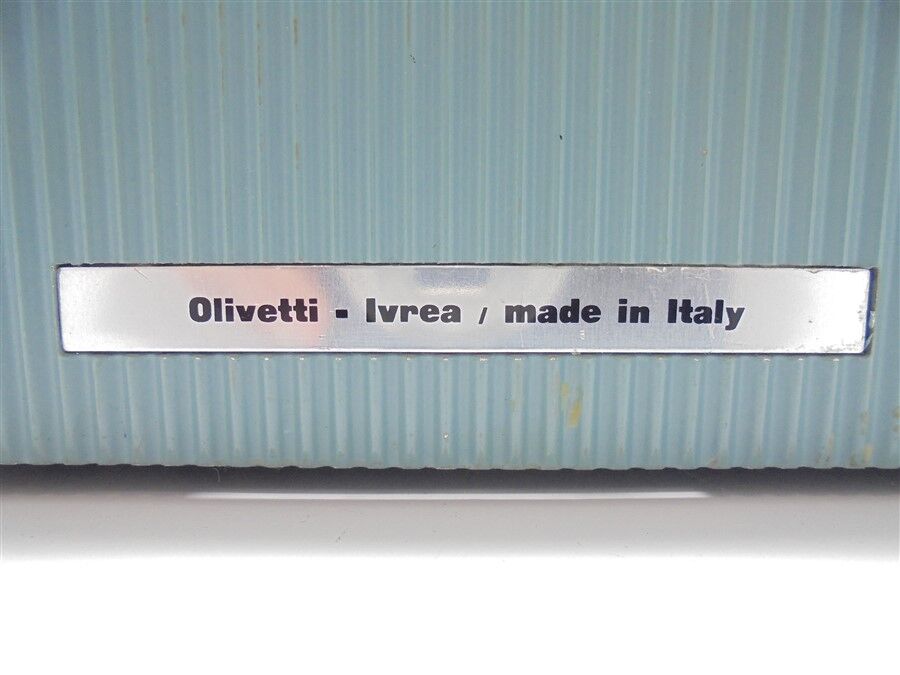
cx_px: 450
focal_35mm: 26
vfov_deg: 53.1
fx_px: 676
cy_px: 338
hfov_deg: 67.3
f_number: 3.5
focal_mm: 4.6
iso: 250
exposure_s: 1/30
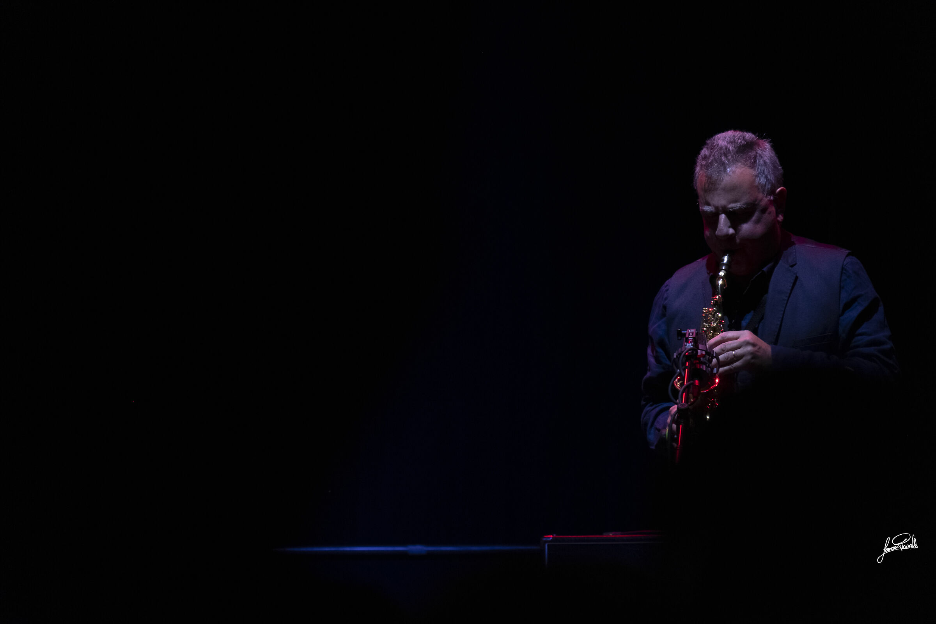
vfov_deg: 4.2
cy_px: 312
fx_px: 8449
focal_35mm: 325
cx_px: 468
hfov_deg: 6.3
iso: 800
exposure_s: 1/80
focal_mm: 216.9
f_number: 6.7
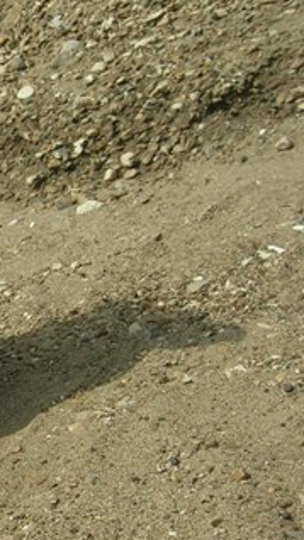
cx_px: -165
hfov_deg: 14.7
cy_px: 328
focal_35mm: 76
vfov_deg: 27.8
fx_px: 1089
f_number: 4.9
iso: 50
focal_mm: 5.7
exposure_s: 1/625
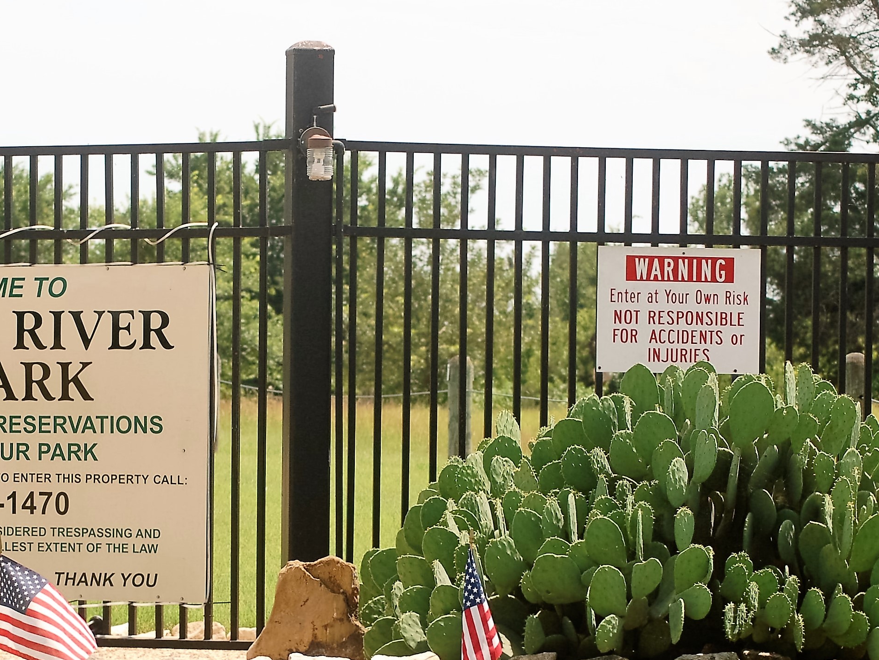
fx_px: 4038
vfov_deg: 9.3
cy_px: 448
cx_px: 302
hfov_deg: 12.4
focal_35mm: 159
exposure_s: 1/640
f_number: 6.3
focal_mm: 70
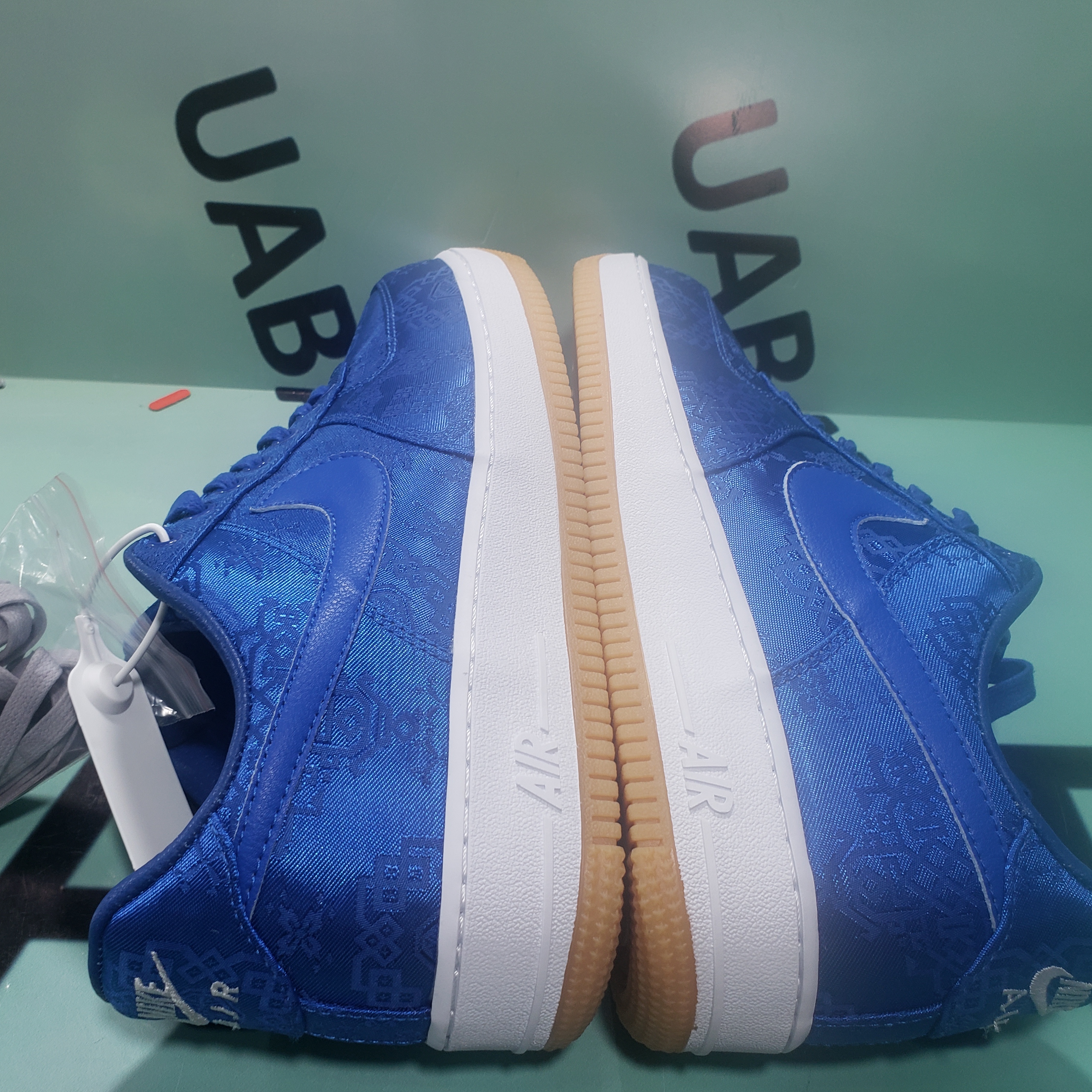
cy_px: 552
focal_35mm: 31
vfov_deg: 52.5
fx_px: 1106
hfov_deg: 52.5
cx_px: 511
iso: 80
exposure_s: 1/50
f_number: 1.5
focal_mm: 4.3
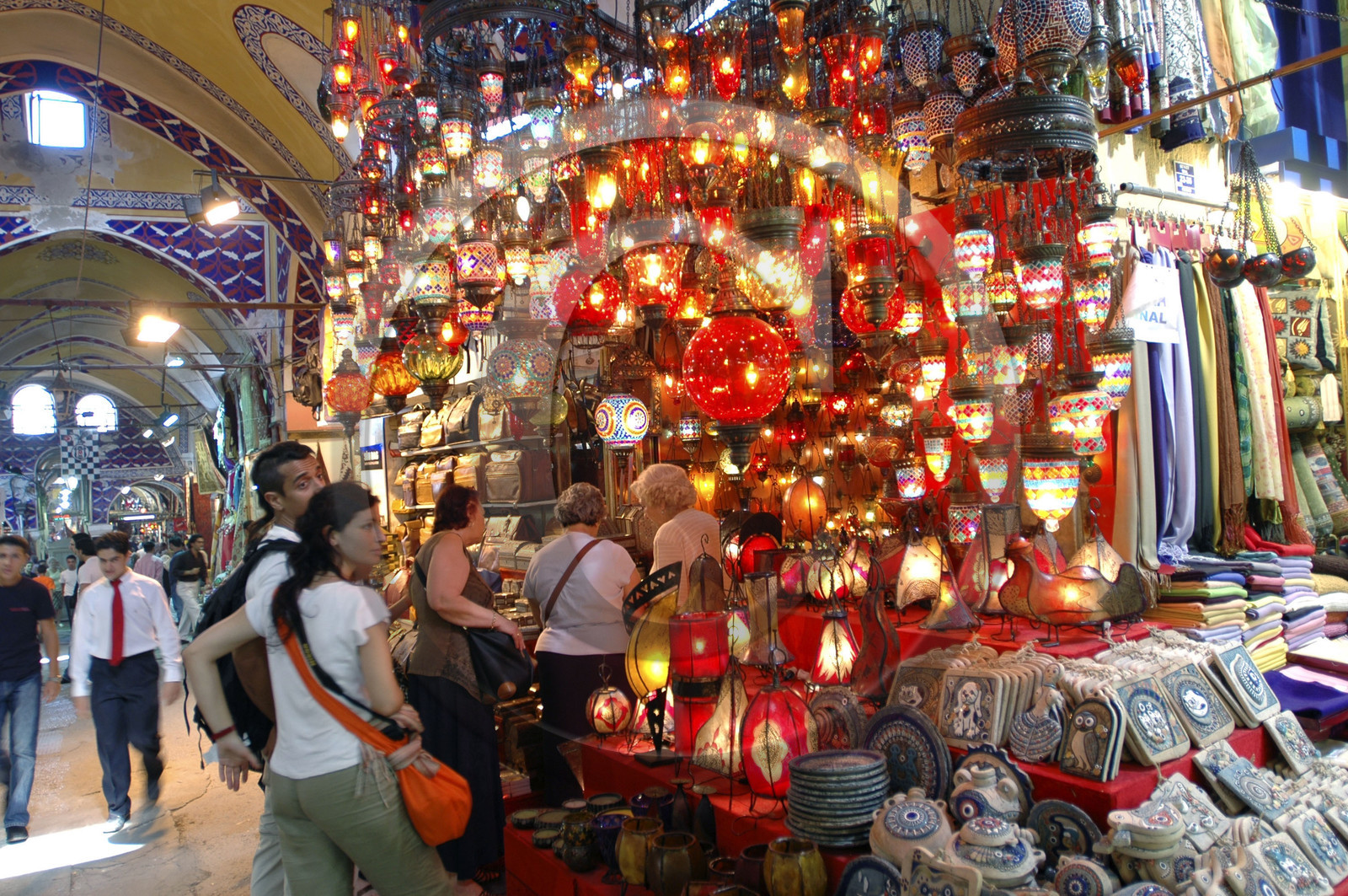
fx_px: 954
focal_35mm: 26
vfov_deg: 50.3
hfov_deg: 70.5
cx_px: 674
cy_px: 448
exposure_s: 1/20
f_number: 2.8
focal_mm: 17
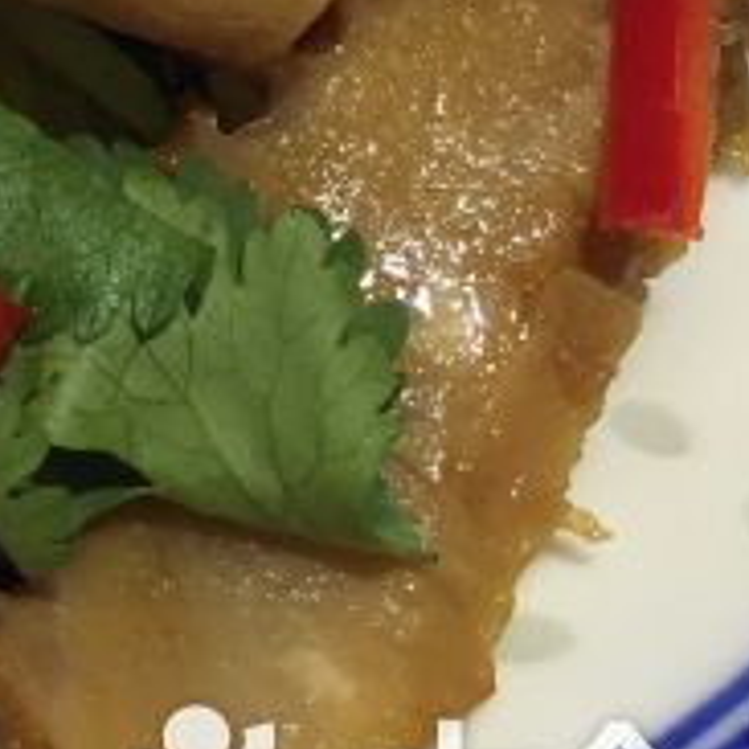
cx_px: -282
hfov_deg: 16.6
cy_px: -59
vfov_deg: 17.2
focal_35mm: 98
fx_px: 2399
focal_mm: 4.15
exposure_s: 1/30
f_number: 2.2
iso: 64
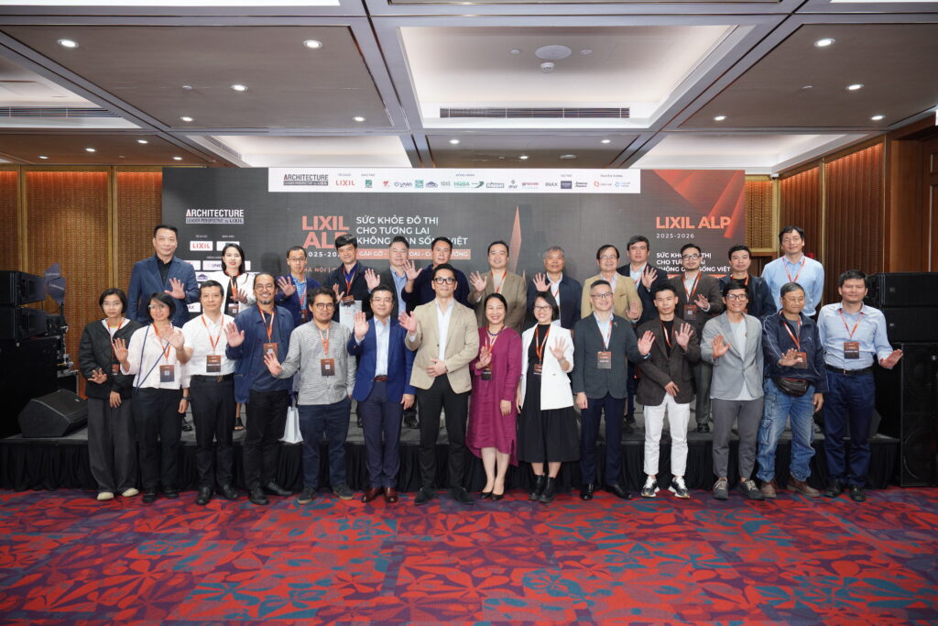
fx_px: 625
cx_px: 469
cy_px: 313
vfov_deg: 53.1
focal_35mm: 24
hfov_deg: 73.7
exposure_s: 1/125
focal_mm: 24
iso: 1000
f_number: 4
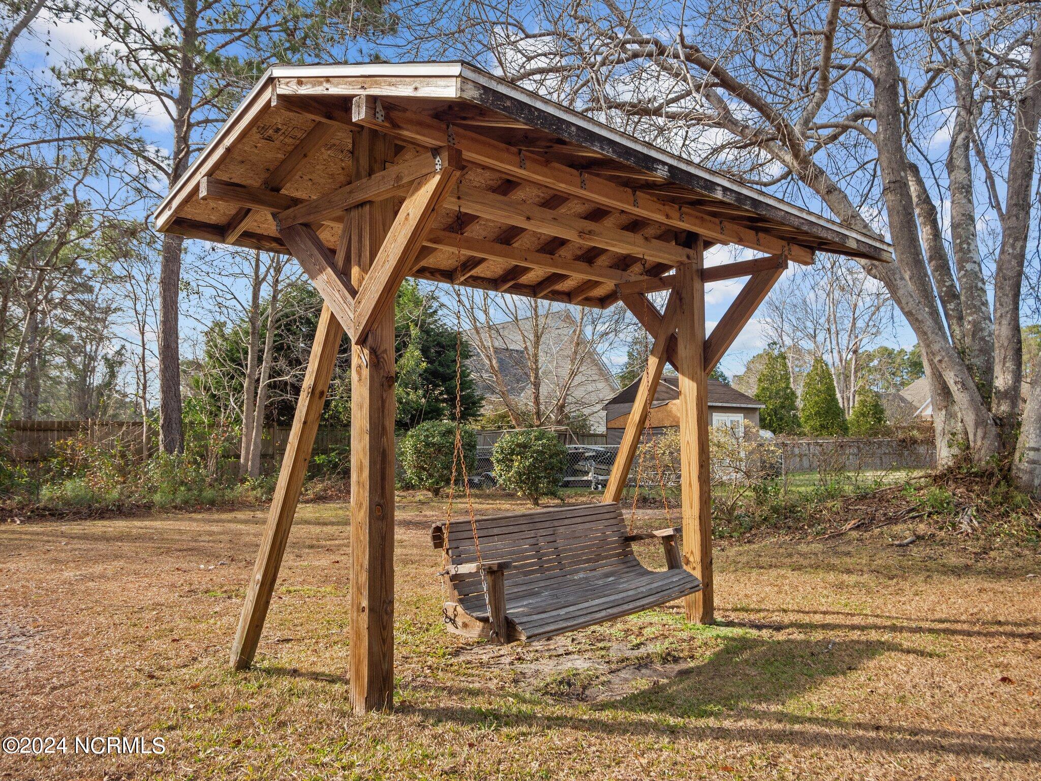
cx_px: 520
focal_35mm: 28
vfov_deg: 49.7
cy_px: 390
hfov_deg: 63.4
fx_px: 842
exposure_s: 1/320
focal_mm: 14
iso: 200
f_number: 5.6
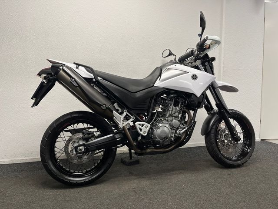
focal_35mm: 26
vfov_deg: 53.1
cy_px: 104
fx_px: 209
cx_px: 139
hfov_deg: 67.3
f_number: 1.6
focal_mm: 5.1
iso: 125
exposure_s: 1/100
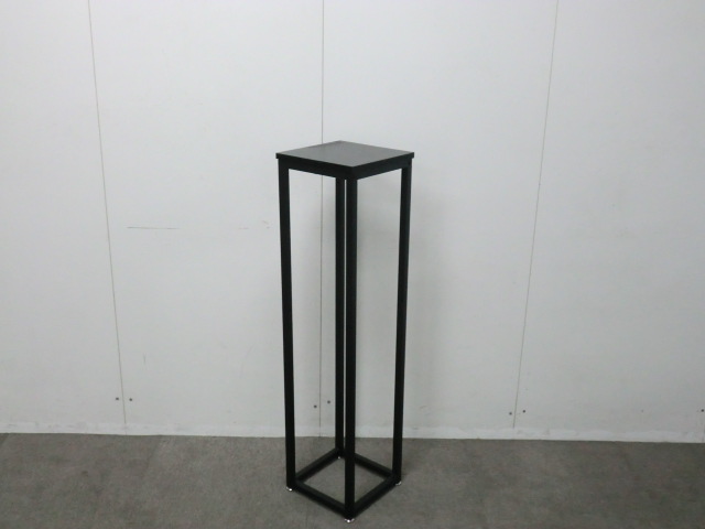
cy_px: 264
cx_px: 352
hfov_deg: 49.0
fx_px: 774
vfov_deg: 37.7
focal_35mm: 38
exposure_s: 1/60
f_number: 3.9
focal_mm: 6.9
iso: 400
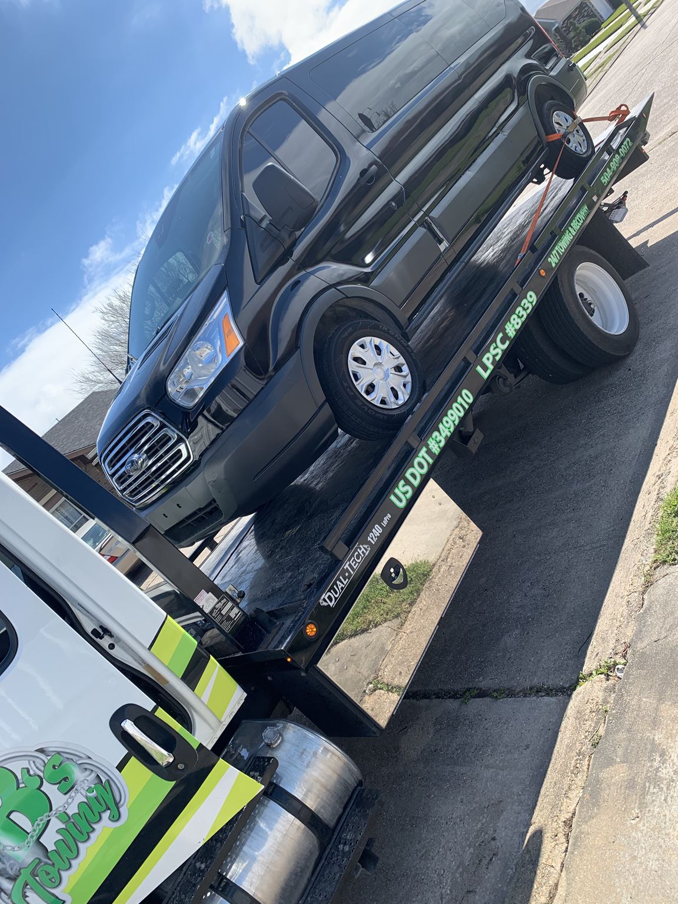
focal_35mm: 26
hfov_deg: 53.1
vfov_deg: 67.3
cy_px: 452
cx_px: 339
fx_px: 679
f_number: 1.8
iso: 25
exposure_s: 1/1220
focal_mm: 4.25
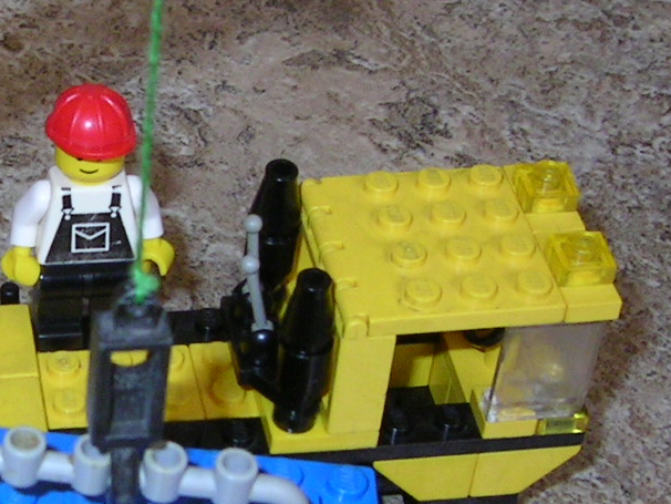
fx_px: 1842
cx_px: 14
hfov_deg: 20.1
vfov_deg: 15.6
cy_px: 258
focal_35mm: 95
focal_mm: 5.6
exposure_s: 1/30
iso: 100
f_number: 4.8
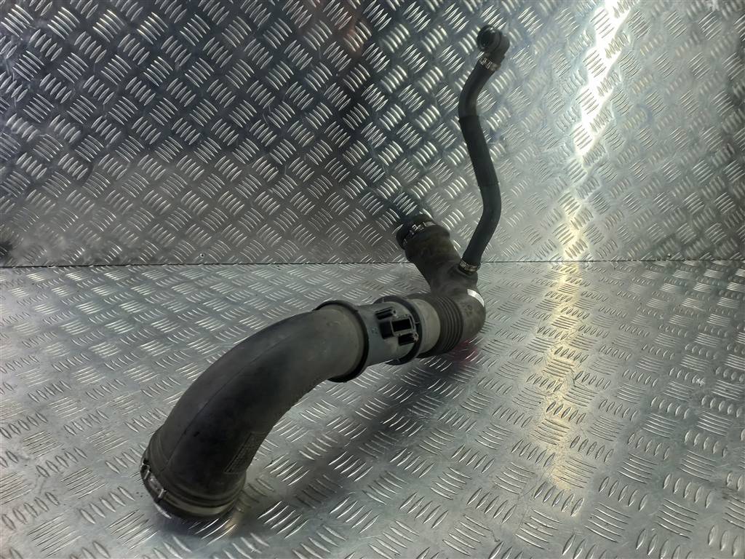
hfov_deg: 69.4
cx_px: 372
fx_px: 538
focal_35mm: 25
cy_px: 280
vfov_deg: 54.9
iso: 50
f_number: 1.8
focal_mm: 4.6
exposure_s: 1/50
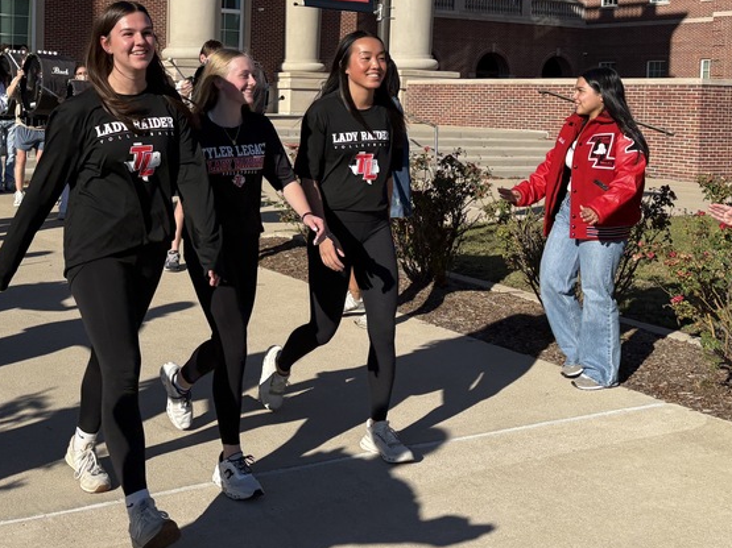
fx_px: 1015
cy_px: 133
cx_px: 198
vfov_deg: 29.7
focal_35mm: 48
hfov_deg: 38.8
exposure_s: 1/3448
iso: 50
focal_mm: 5.96
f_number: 1.6
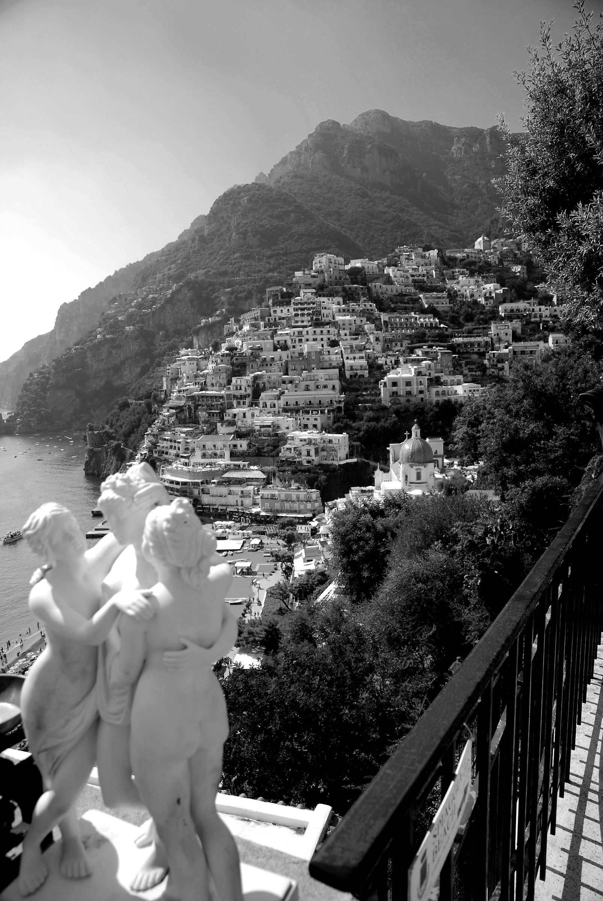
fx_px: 601
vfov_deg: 73.7
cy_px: 450
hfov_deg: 53.3
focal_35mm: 24
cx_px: 302
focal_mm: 16
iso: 100
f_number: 5.6
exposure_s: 1/125
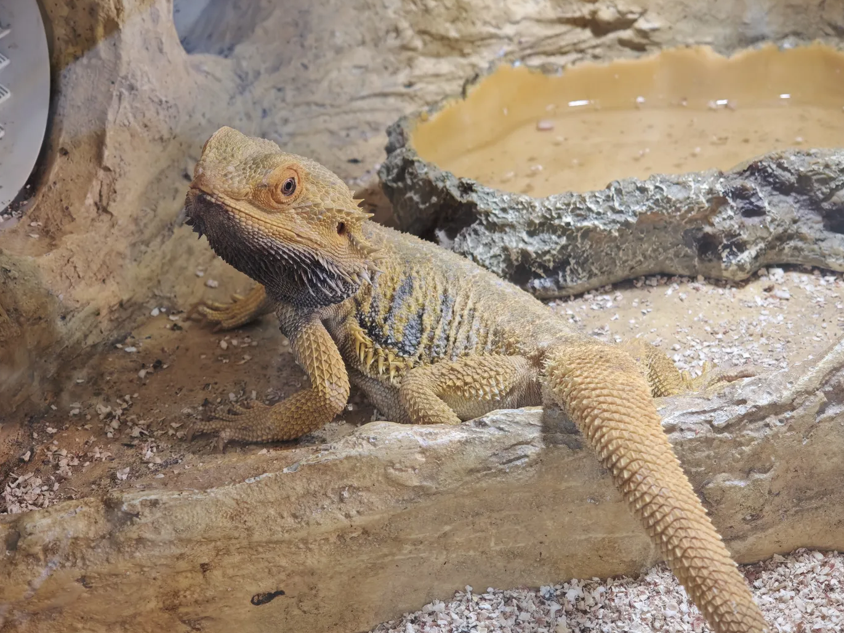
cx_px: 435
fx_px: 1536
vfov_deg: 23.3
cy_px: 317
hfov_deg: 30.7
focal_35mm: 63
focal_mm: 9
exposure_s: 1/100
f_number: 2
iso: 1000
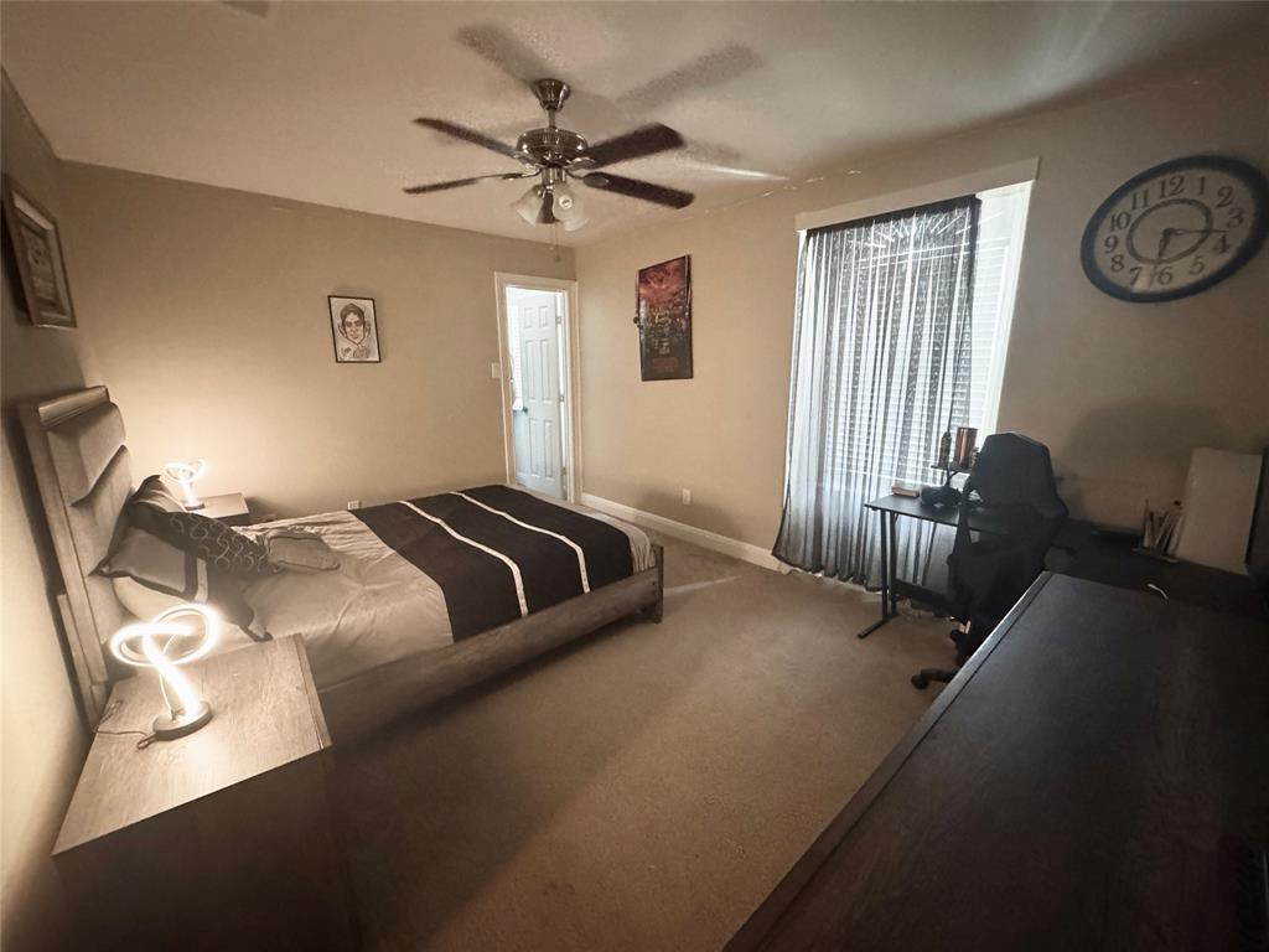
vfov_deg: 85.7
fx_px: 513
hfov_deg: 102.1
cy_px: 476
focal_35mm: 14
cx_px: 634
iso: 1250
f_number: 2.2
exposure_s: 1/30
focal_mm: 2.22
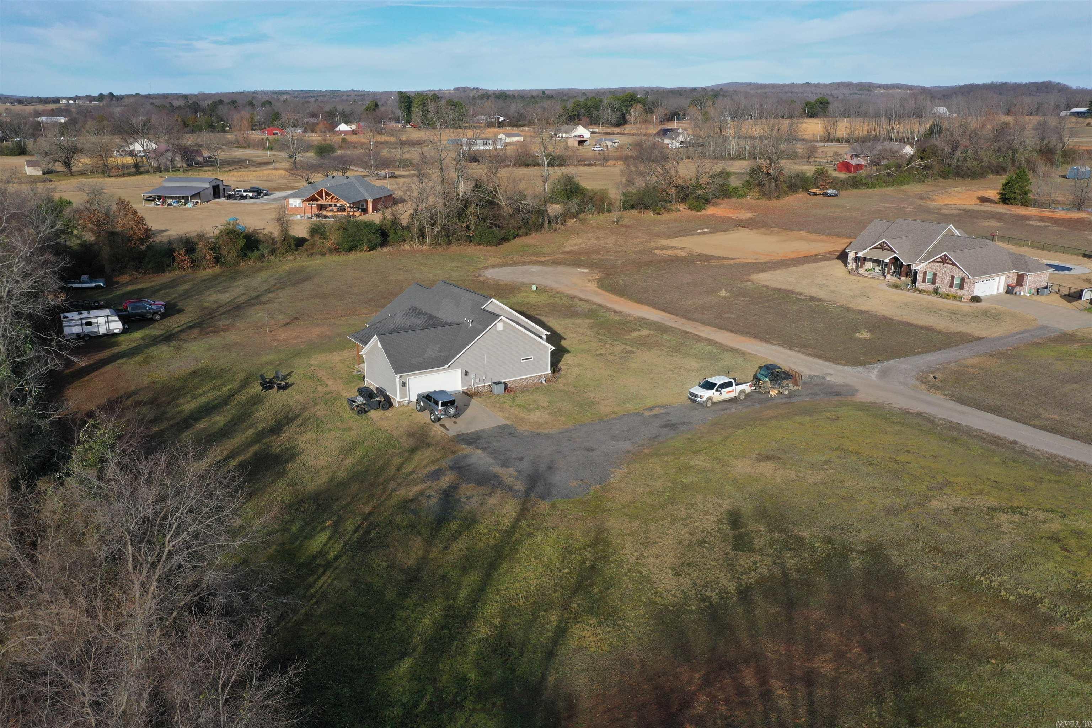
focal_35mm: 28
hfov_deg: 65.5
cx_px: 546
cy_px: 364
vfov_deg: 46.4
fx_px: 849
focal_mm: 10.26
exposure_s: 1/400
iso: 100
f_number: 5.6
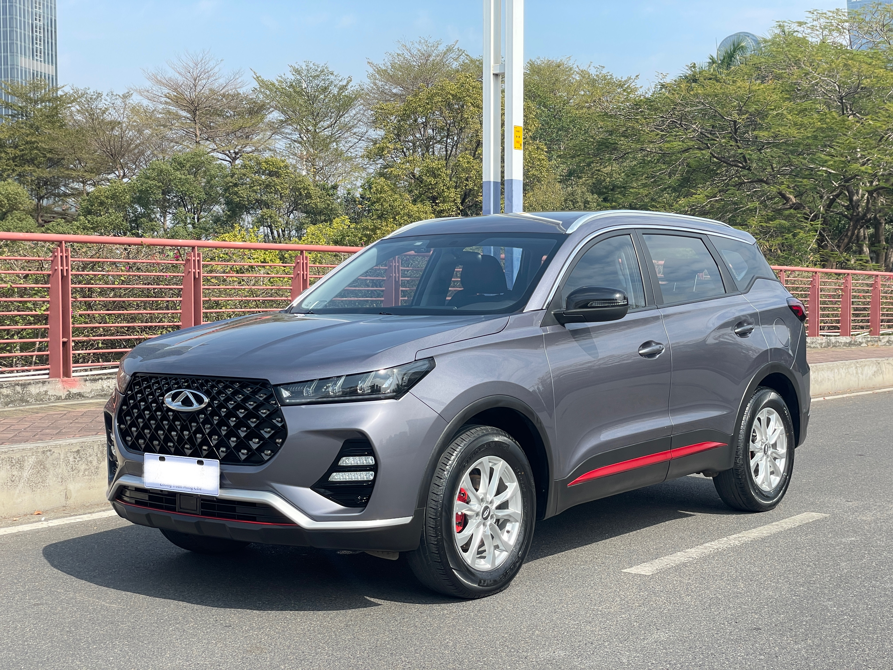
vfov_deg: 28.0
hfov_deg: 36.8
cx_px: 446
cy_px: 335
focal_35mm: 52
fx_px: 1341
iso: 25
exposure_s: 1/999
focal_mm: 6
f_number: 2
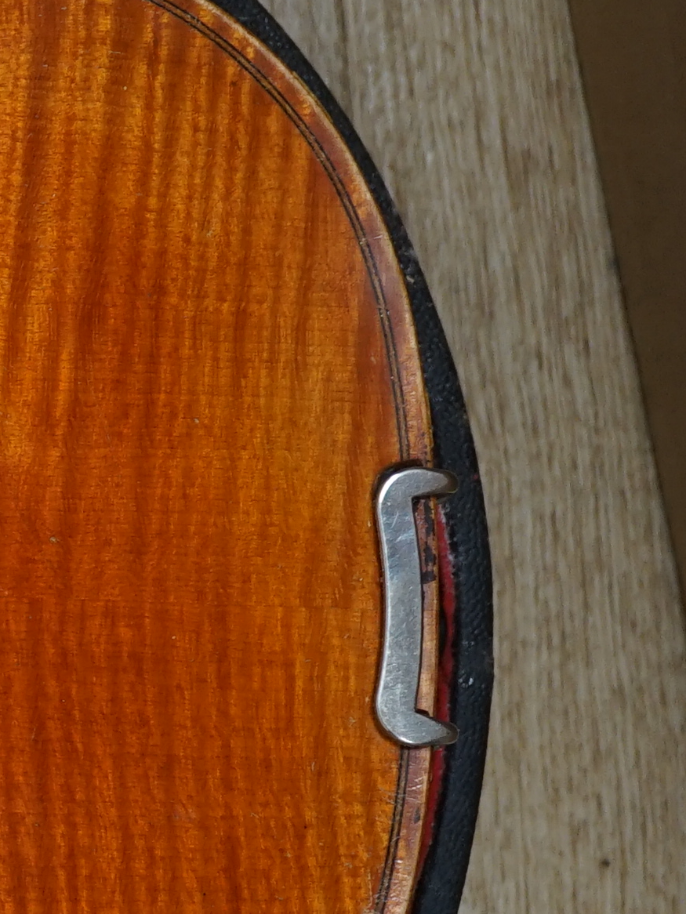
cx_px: -731
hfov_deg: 9.4
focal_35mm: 146
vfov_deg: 13.5
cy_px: 661
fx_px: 3856
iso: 640
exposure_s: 1/60
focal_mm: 30
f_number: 3.5
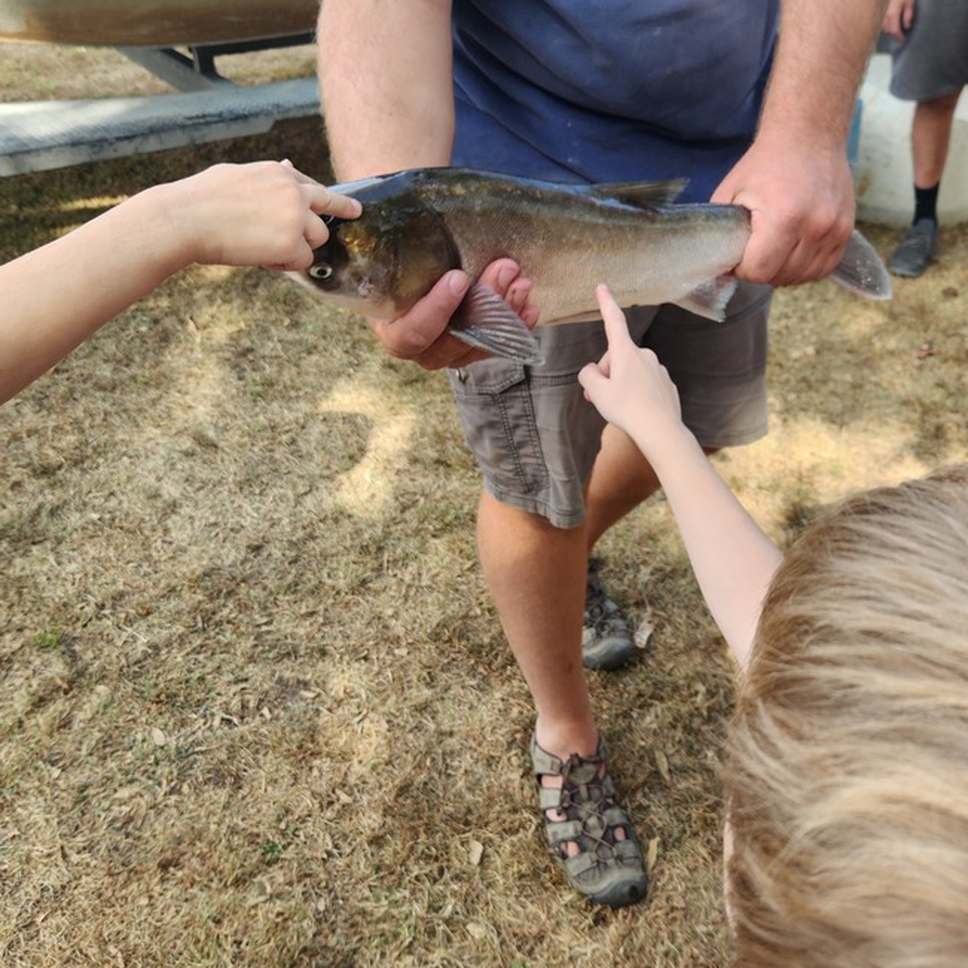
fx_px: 1012
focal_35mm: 32
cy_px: 439
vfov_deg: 51.0
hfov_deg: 51.1
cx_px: 504
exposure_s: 1/200
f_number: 1.8
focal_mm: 5.4
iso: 20
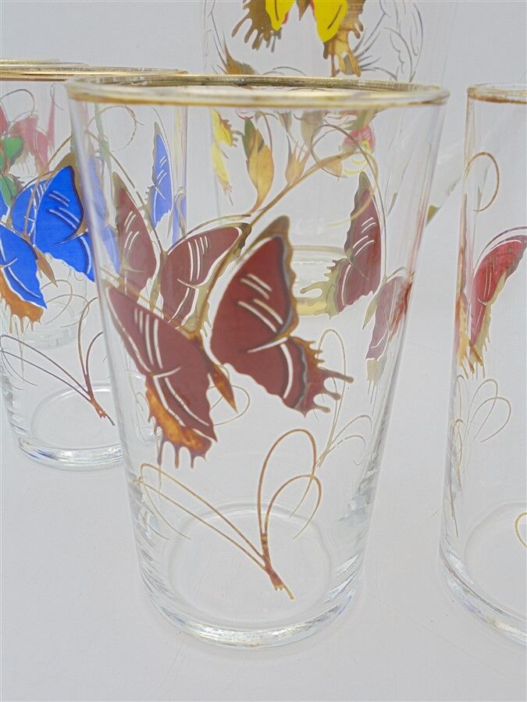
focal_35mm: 34
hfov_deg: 41.8
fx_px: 690
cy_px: 351
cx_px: 264
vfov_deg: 54.0
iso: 100
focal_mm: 6.1
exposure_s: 1/50
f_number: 4
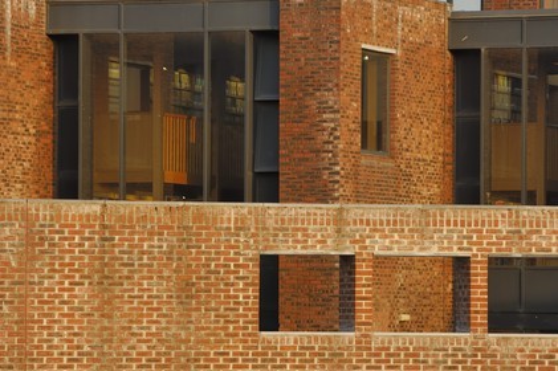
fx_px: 3717
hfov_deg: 8.6
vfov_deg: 5.7
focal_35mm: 240
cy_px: 186
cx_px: 279
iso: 100
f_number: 10
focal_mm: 160
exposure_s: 1/30
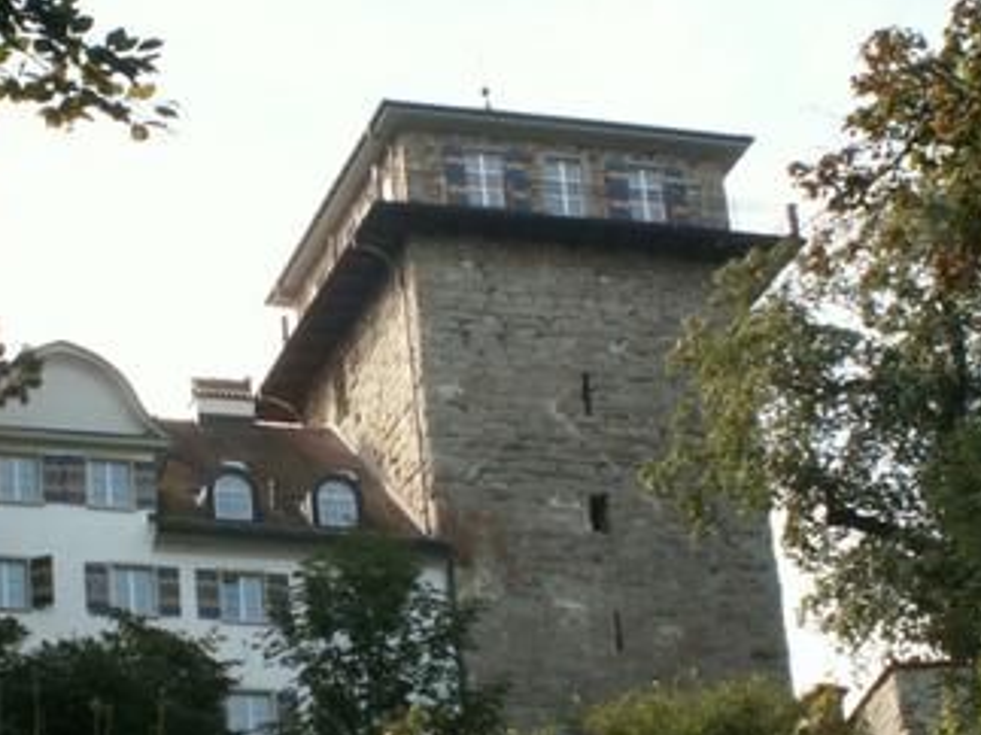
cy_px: 462
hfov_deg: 16.5
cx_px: 313
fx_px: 3371
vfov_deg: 12.4
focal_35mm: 119
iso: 50
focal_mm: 10.01
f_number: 7.1
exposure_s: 1/50
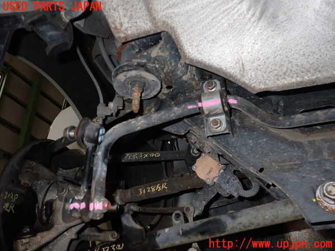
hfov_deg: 60.0
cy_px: 126
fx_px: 290
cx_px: 168
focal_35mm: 30
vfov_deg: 46.8
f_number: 6.3
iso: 320
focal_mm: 5.4
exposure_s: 1/30
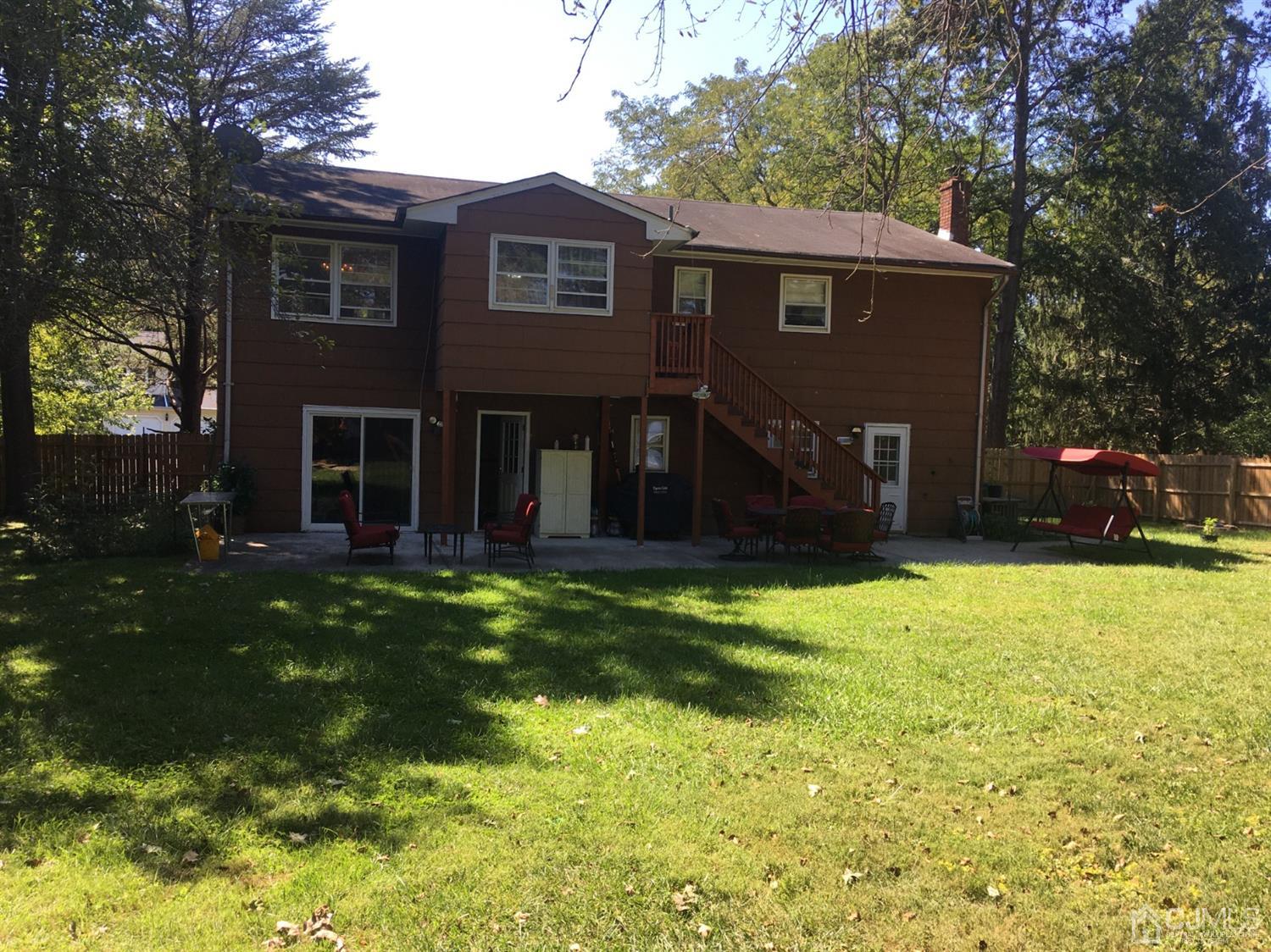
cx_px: 636
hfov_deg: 61.7
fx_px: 1064
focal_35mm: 29
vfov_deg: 48.2
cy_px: 476
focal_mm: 4.15
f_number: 2.2
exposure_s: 1/416
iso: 25
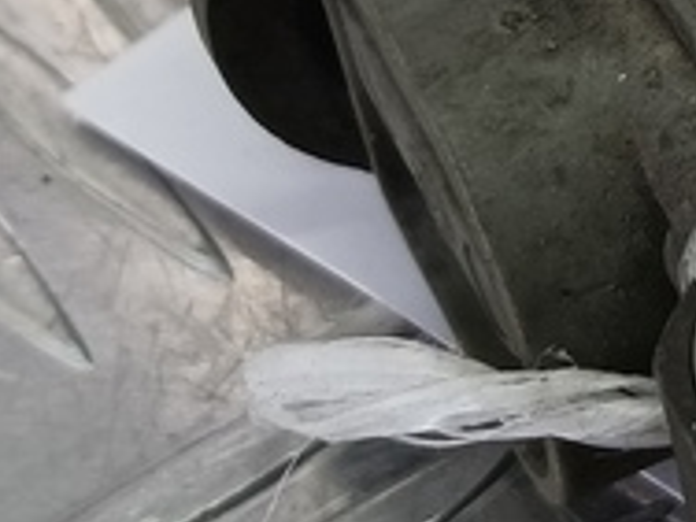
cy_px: -33
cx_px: 1118
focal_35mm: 125
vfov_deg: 11.7
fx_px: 2513
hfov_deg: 14.4
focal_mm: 4.11
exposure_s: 1/50
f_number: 1.6
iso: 113
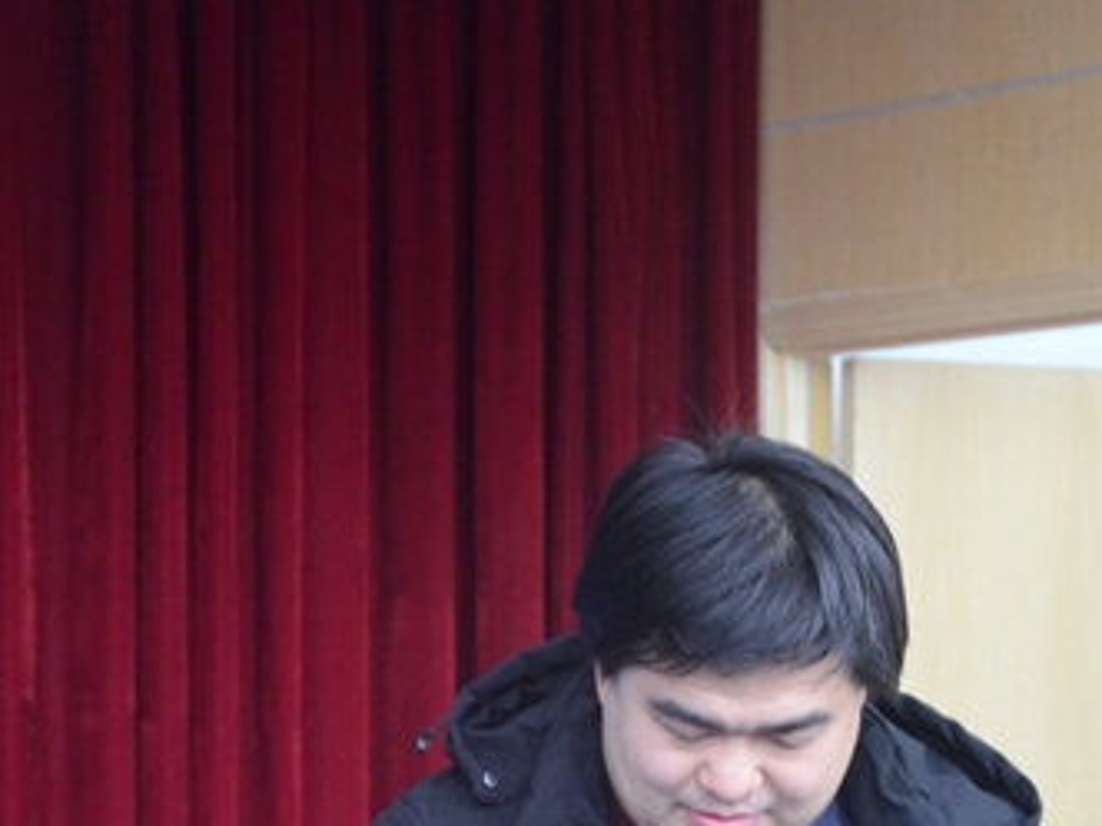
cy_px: 862
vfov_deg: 9.4
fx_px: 4971
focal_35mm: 156
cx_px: 850
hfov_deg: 12.6
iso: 2000
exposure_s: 1/13
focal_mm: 45
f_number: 4.8
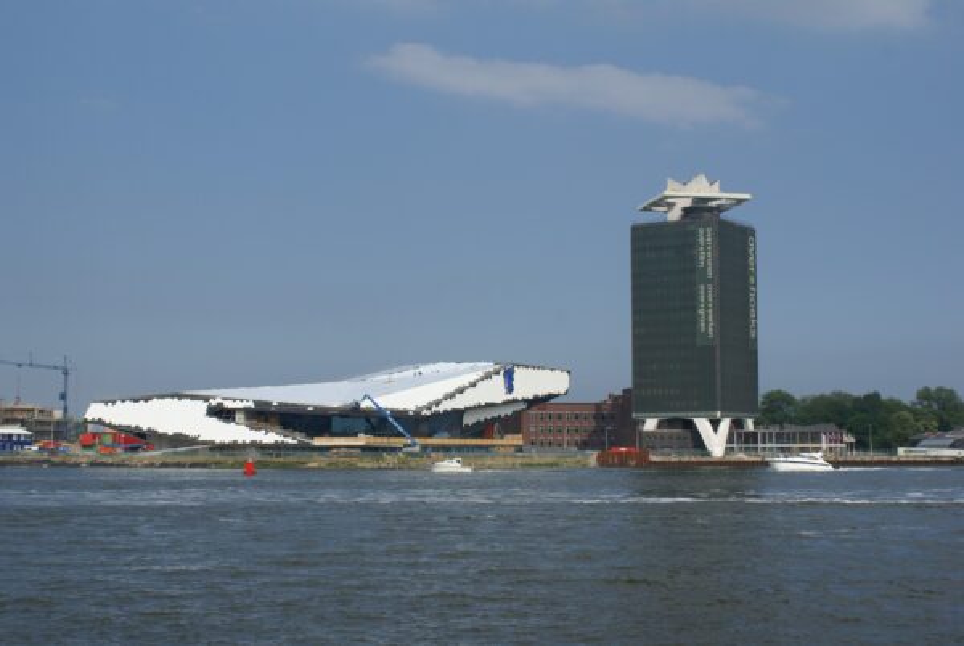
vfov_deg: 25.8
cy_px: 323
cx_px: 482
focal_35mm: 52
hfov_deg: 37.8
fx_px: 1408
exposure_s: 1/250
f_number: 10
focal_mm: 35
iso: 100
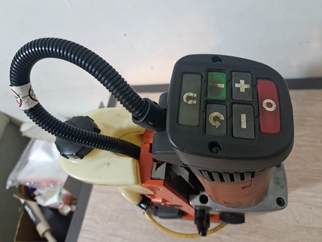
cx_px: 161
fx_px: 223
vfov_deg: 56.8
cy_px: 121
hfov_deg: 71.6
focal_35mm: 24
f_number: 1.8
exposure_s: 1/33
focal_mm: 5.23
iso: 500
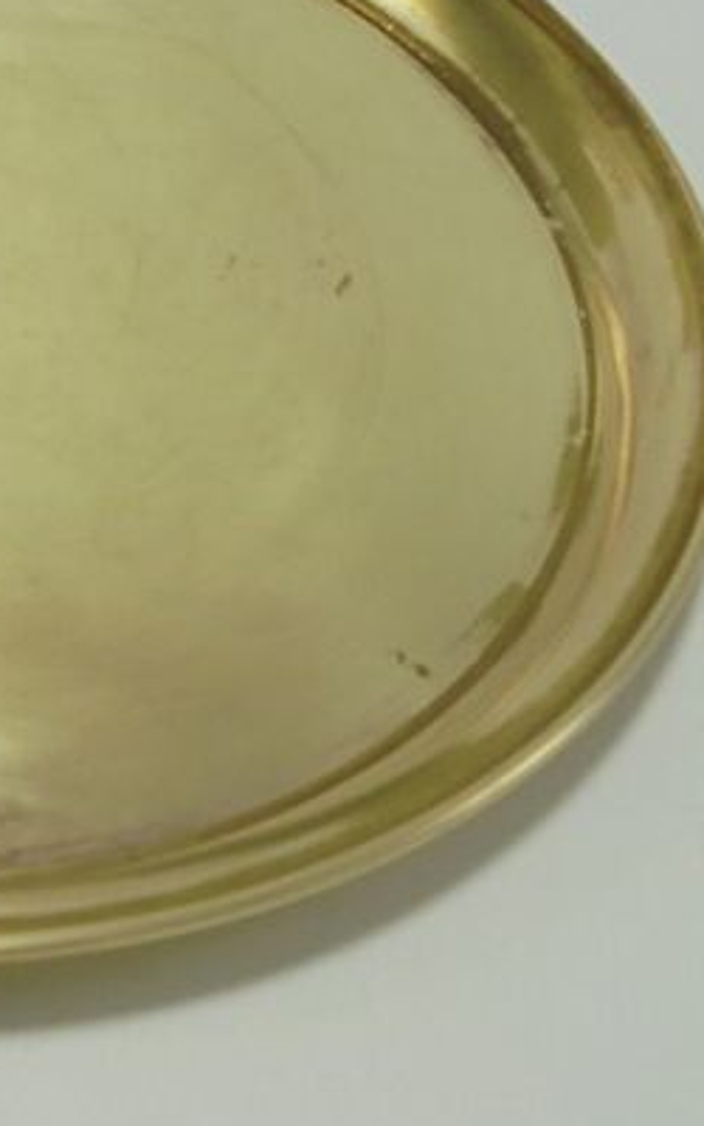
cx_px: -125
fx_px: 1903
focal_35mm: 62
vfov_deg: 32.5
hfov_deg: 19.8
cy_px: 310
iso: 100
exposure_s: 1/125
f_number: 3.5
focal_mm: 4.6
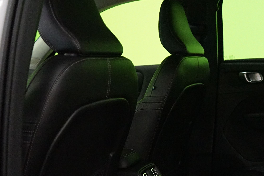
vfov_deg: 22.6
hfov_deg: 32.7
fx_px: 433
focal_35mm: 59
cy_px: 148
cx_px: 220
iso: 6400
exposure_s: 1/60
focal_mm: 30
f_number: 3.5
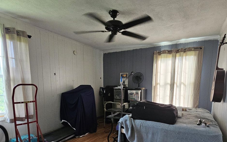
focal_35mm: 20
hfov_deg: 84.9
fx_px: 124
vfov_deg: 57.1
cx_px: 122
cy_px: 104
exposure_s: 1/30
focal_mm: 2.2
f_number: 2.2
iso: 400
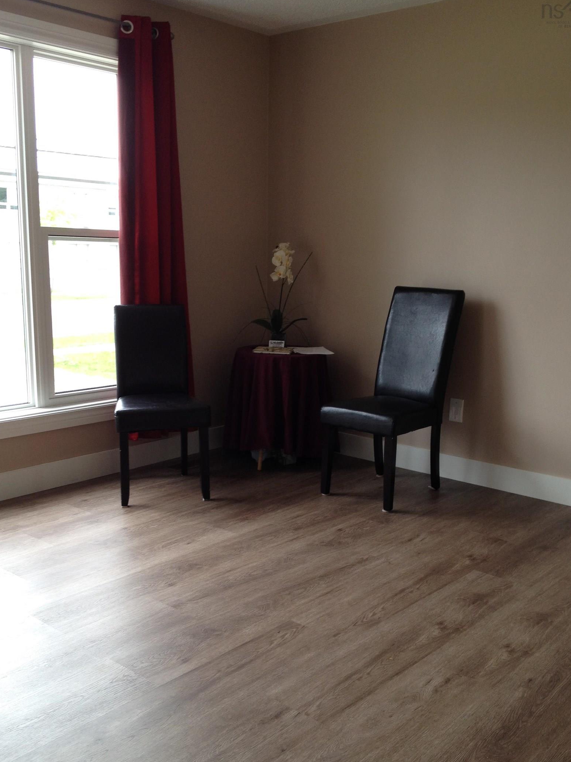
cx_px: 286
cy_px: 416
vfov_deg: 47.8
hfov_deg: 36.8
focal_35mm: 39
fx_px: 858
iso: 50
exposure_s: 1/40
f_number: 2.4
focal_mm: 4.28
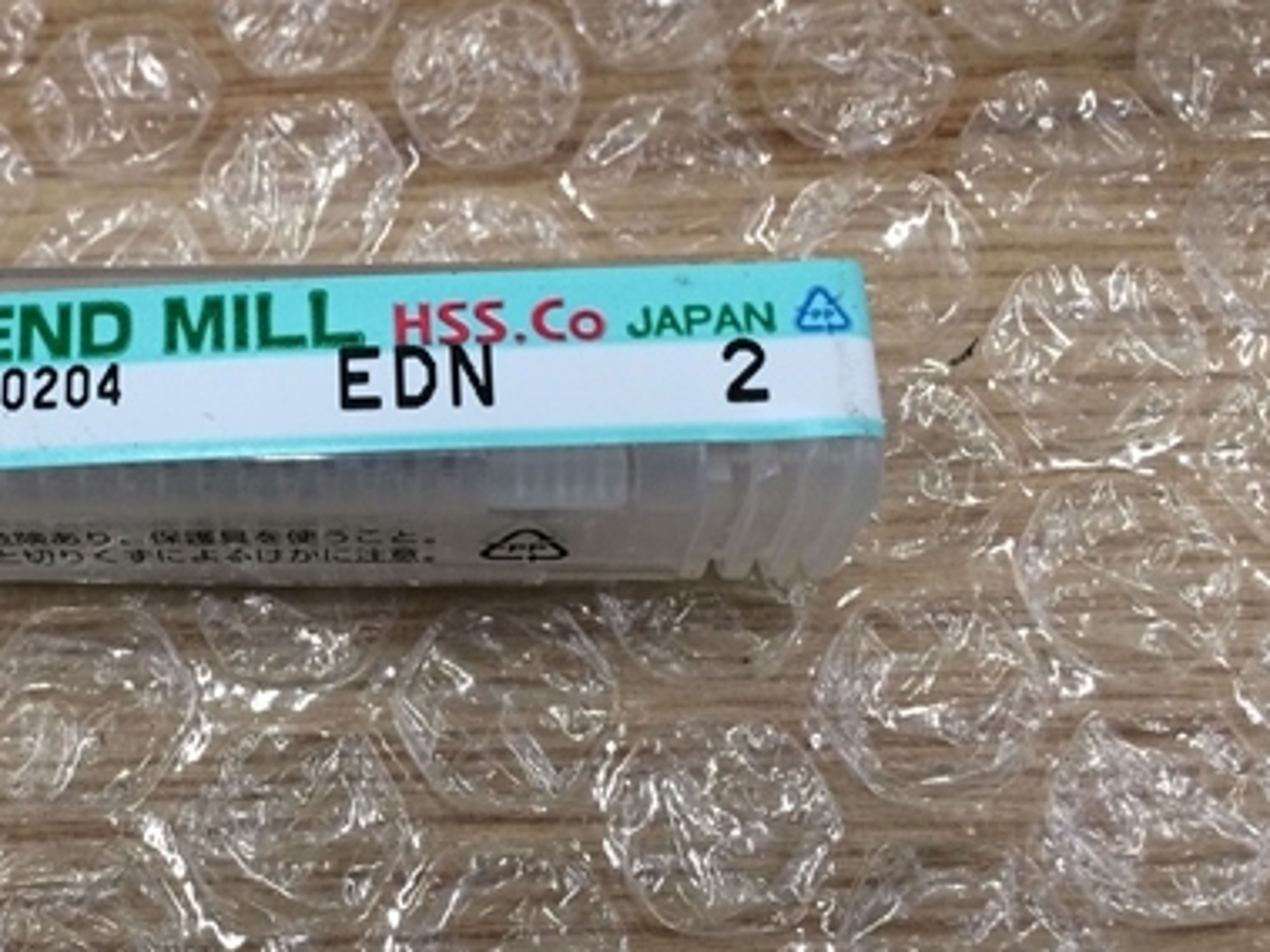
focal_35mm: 49
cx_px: 281
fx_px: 1797
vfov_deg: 29.6
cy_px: 382
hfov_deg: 37.7
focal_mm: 4.15
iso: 64
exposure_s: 1/30
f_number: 2.2
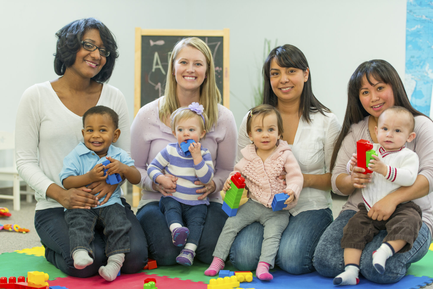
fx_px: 842
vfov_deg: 19.5
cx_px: 216
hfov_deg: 28.8
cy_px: 144
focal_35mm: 70
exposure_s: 1/250
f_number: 2.8
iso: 400
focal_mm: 70
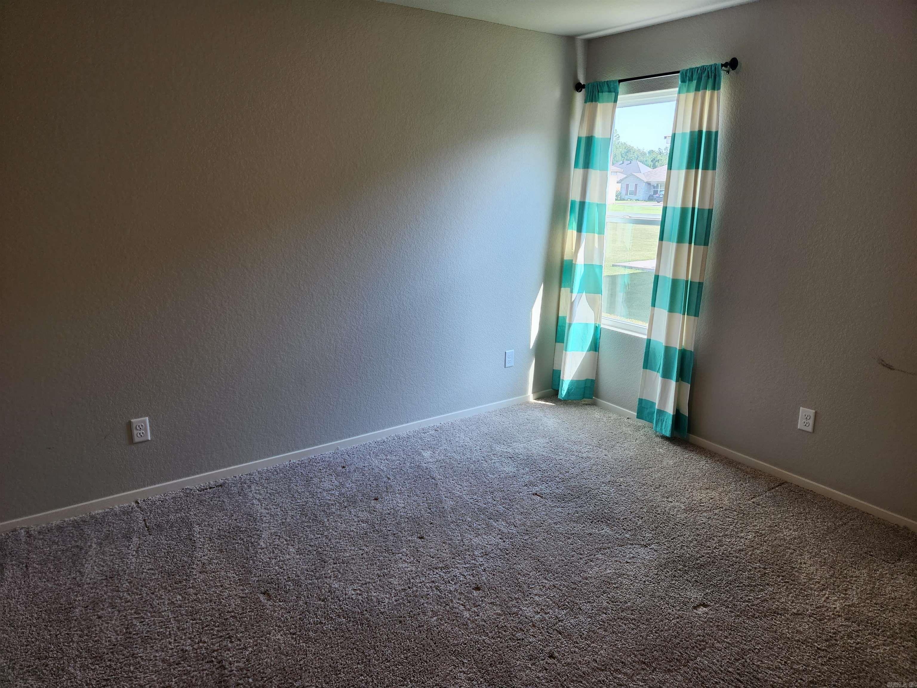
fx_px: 609
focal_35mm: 23
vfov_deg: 58.9
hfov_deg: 73.9
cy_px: 344
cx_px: 458
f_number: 1.8
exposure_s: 1/180
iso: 80
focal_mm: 5.4
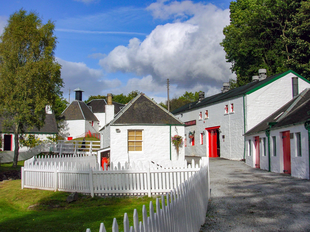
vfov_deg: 31.5
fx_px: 412
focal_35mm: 46
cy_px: 116
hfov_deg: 41.2
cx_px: 155
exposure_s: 1/759
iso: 50
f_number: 5.4
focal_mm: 7.7
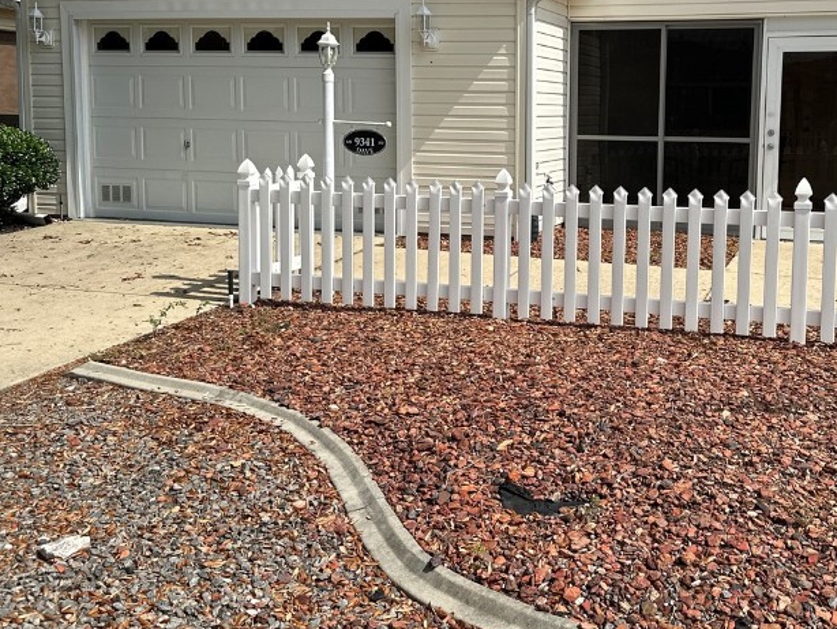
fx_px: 968
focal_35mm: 40
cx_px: 564
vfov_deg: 35.6
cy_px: 203
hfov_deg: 46.0
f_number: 1.78
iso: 80
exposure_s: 1/5525
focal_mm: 6.86
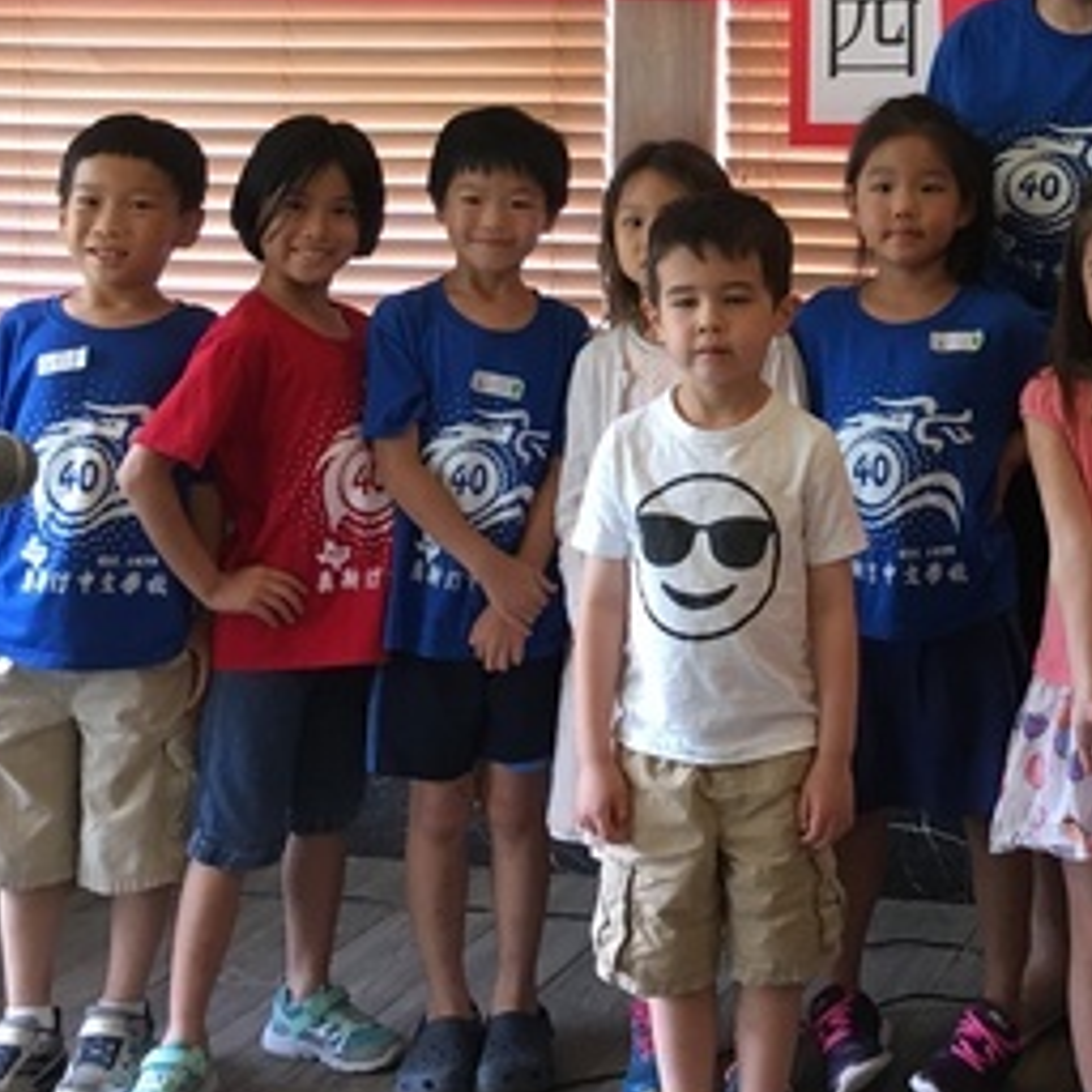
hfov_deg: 26.5
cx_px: 1049
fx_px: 2213
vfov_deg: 26.8
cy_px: 126
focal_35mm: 62
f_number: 2.2
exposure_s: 1/15
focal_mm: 4.15
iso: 40
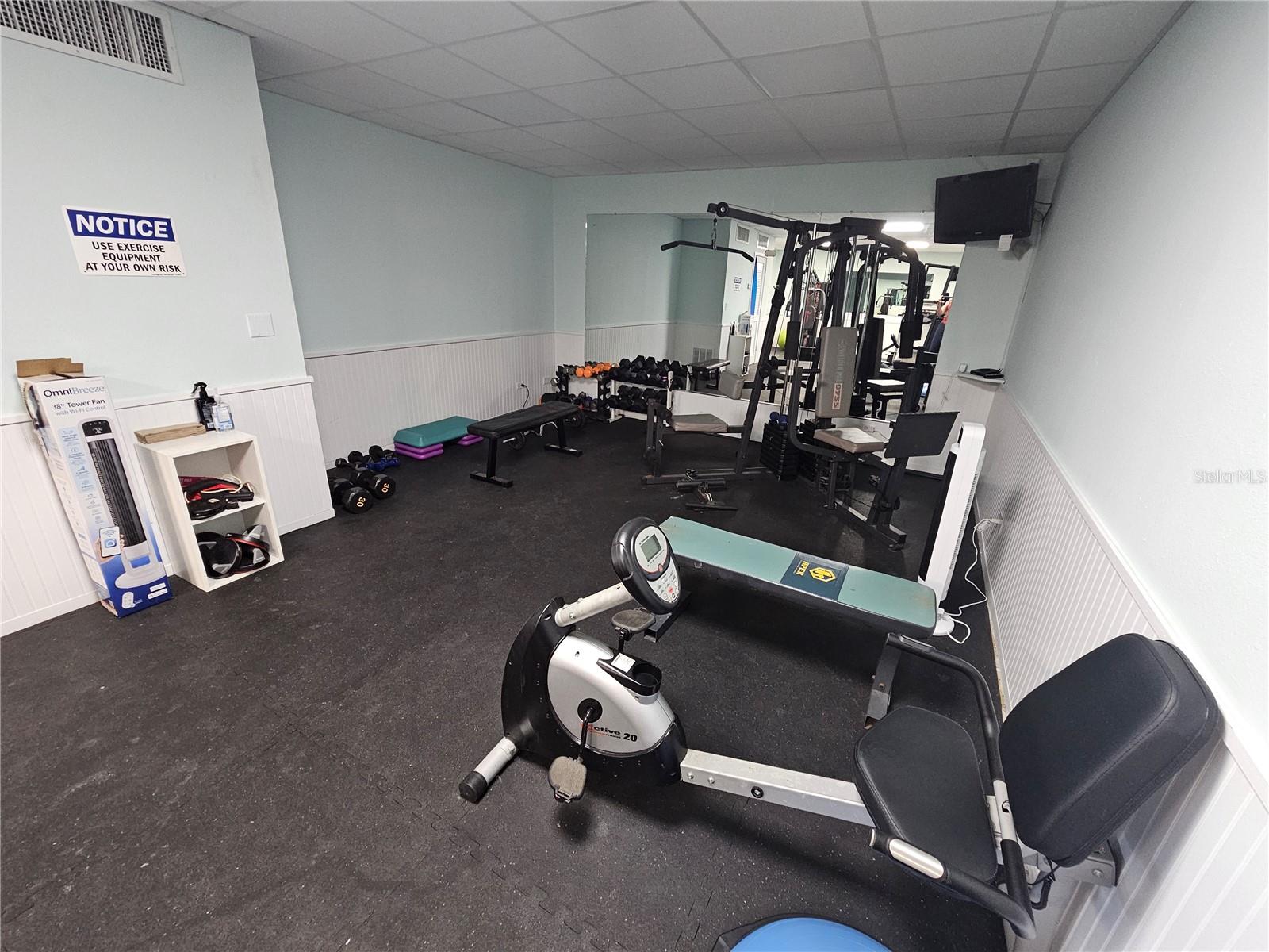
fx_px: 477
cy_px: 476
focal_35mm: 13
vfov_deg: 89.9
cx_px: 634
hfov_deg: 106.2
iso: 400
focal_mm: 2.2
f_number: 2.2
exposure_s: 1/40
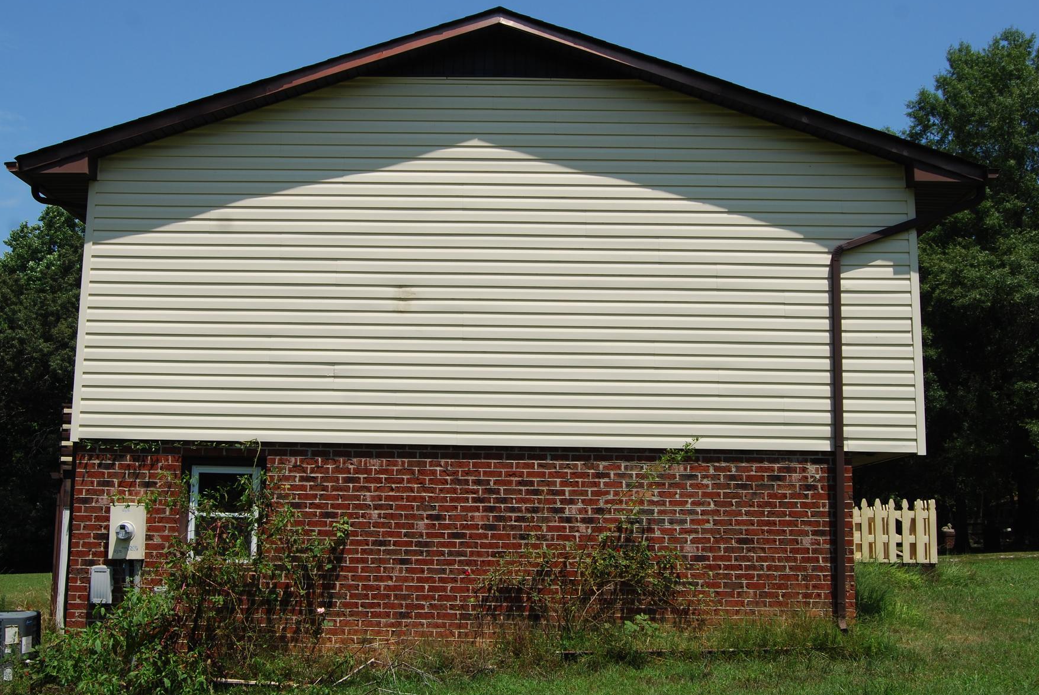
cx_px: 483
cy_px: 342
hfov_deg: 46.3
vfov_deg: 32.0
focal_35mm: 42
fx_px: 1213
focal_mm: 24
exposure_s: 1/320
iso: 100
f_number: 9
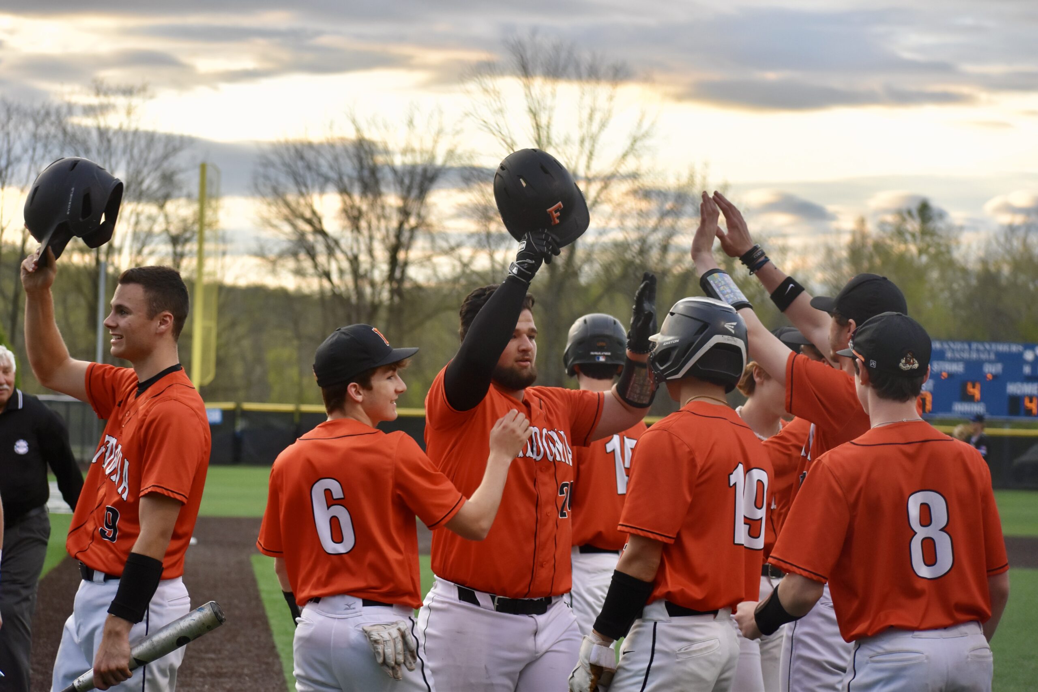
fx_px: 3720
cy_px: 346
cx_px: 519
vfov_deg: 10.6
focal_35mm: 129
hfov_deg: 15.9
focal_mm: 86
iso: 800
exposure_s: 1/500
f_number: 4.8
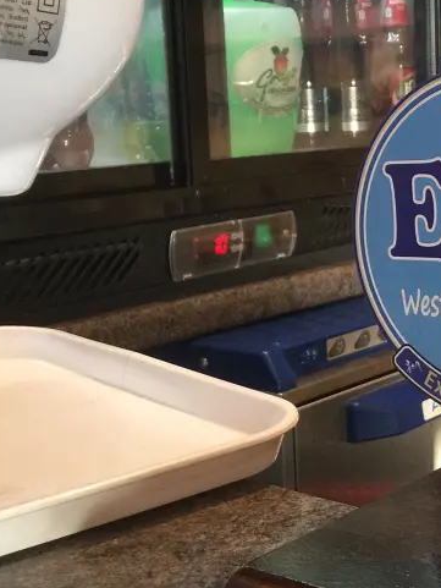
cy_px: 237
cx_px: 439
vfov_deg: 29.3
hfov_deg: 21.5
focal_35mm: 66
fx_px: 1121
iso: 100
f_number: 2.4
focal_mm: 3.3
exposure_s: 1/33
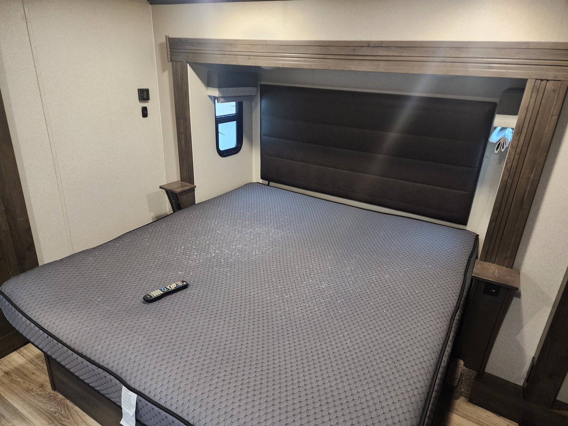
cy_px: 213
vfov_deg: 58.9
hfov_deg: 73.9
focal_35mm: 23
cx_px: 284
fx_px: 377
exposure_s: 1/60
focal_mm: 6.4
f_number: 1.8
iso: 640
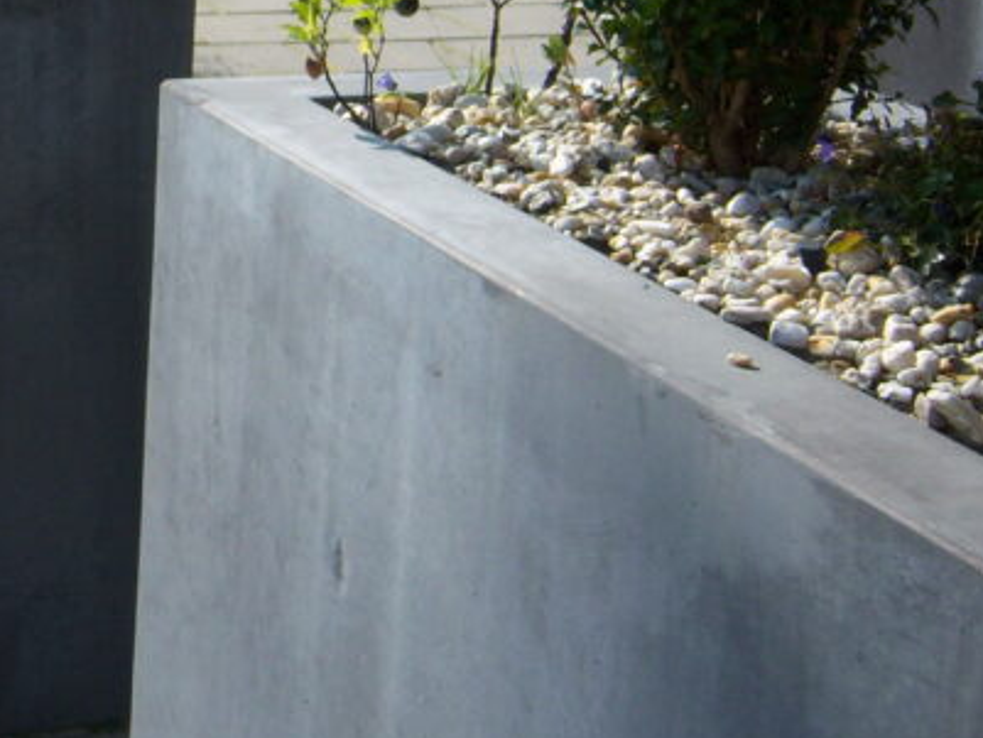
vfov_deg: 15.8
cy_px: 27
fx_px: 2613
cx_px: -64
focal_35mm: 92
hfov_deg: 20.4
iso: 80
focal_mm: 7.5
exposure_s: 1/500
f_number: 4.8
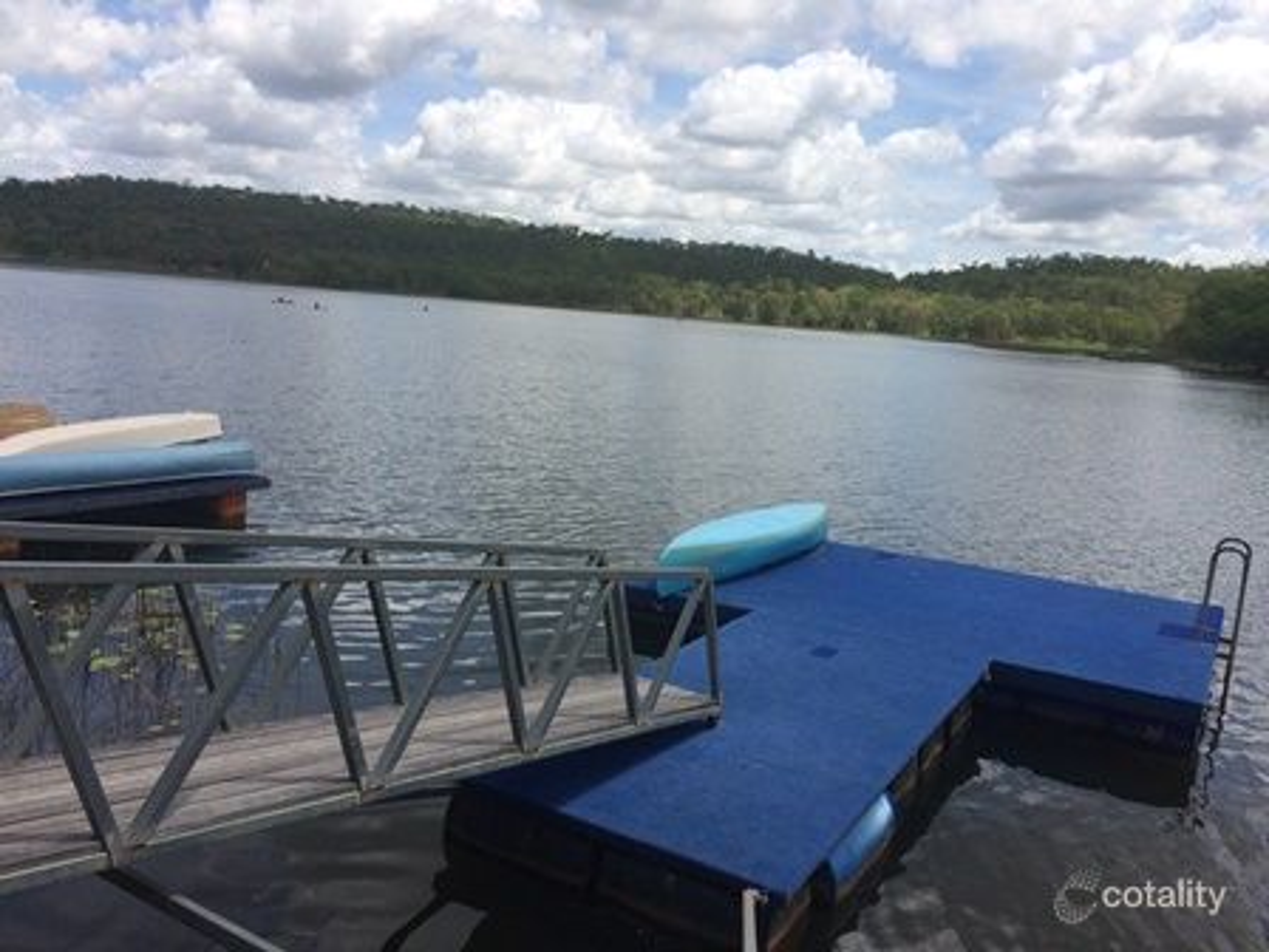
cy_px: 476
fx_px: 1063
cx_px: 634
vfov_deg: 48.2
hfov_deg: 61.7
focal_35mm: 29
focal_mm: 4.15
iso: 32
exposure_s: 1/3425
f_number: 2.2
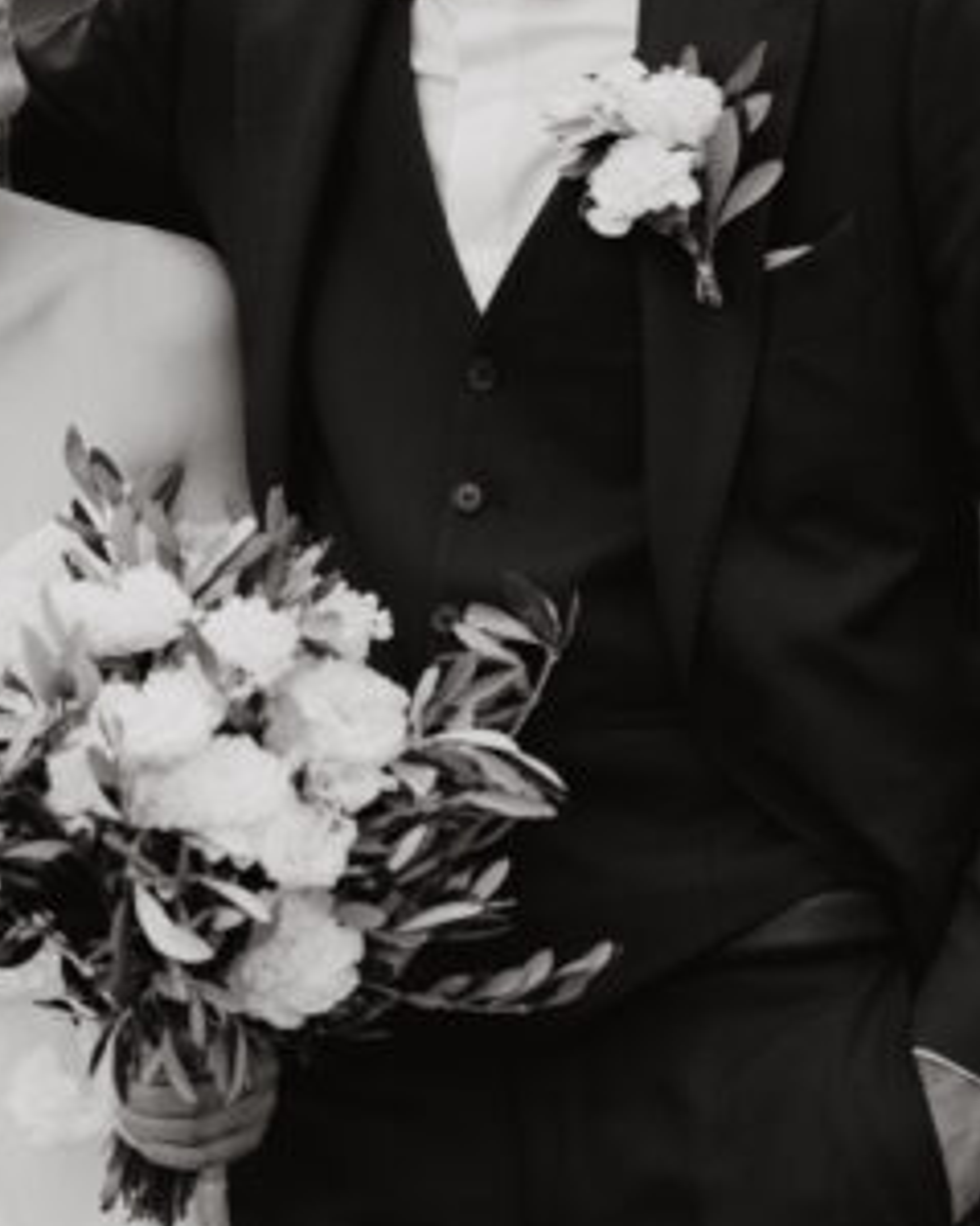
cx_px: -262
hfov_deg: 3.0
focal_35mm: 509
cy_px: 894
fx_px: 18463
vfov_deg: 3.8
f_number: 1.8
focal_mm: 135
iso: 100
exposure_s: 1/1250
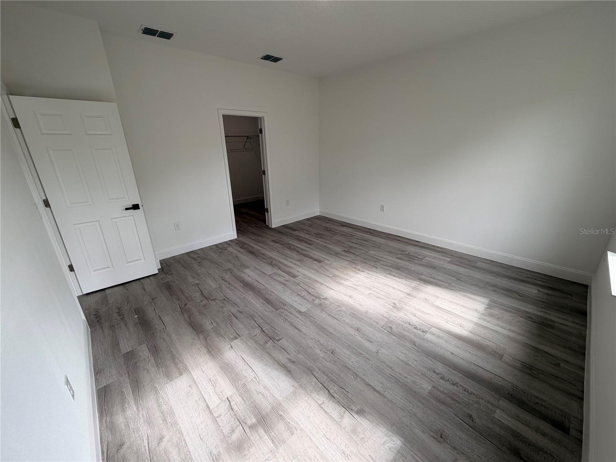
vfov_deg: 85.7
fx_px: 249
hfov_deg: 102.1
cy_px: 231
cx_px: 308
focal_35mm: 14
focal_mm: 2.22
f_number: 2.2
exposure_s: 1/120
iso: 40
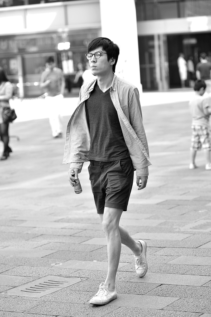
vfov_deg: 20.0
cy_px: 158
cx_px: 106
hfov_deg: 13.4
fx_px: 896
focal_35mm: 102
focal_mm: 102
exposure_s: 1/400
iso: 320
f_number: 3.2
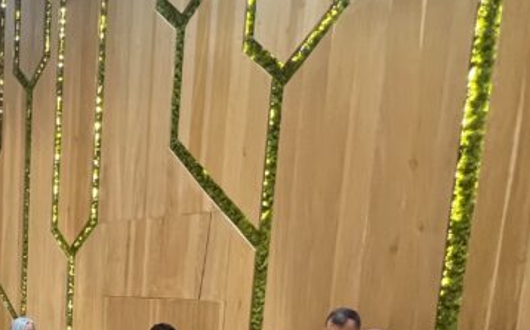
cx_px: 28
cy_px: 382
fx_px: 534
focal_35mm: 37
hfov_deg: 46.2
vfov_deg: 30.0
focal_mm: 1.57
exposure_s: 1/50
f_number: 1.8
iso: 400
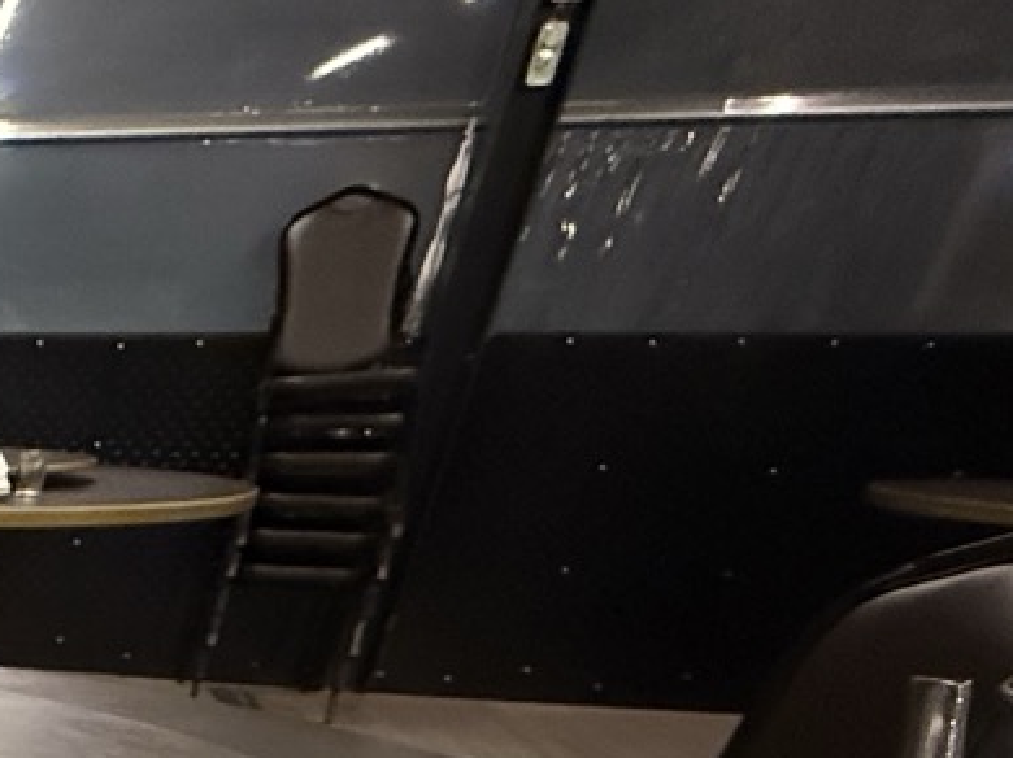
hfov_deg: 28.0
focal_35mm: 46
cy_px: 1137
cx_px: -496
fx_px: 1345
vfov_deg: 24.5
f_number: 2.2
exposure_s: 1/60
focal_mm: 2.22
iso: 1000
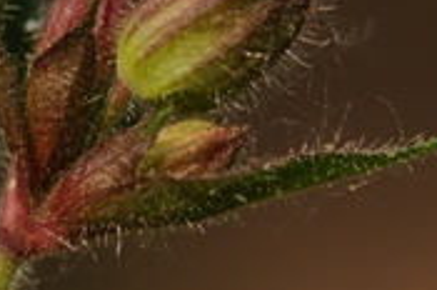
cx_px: 377
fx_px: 6540
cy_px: 285
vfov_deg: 2.5
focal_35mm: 540
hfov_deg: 3.8
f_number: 3.2
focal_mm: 105
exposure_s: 1/320
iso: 200
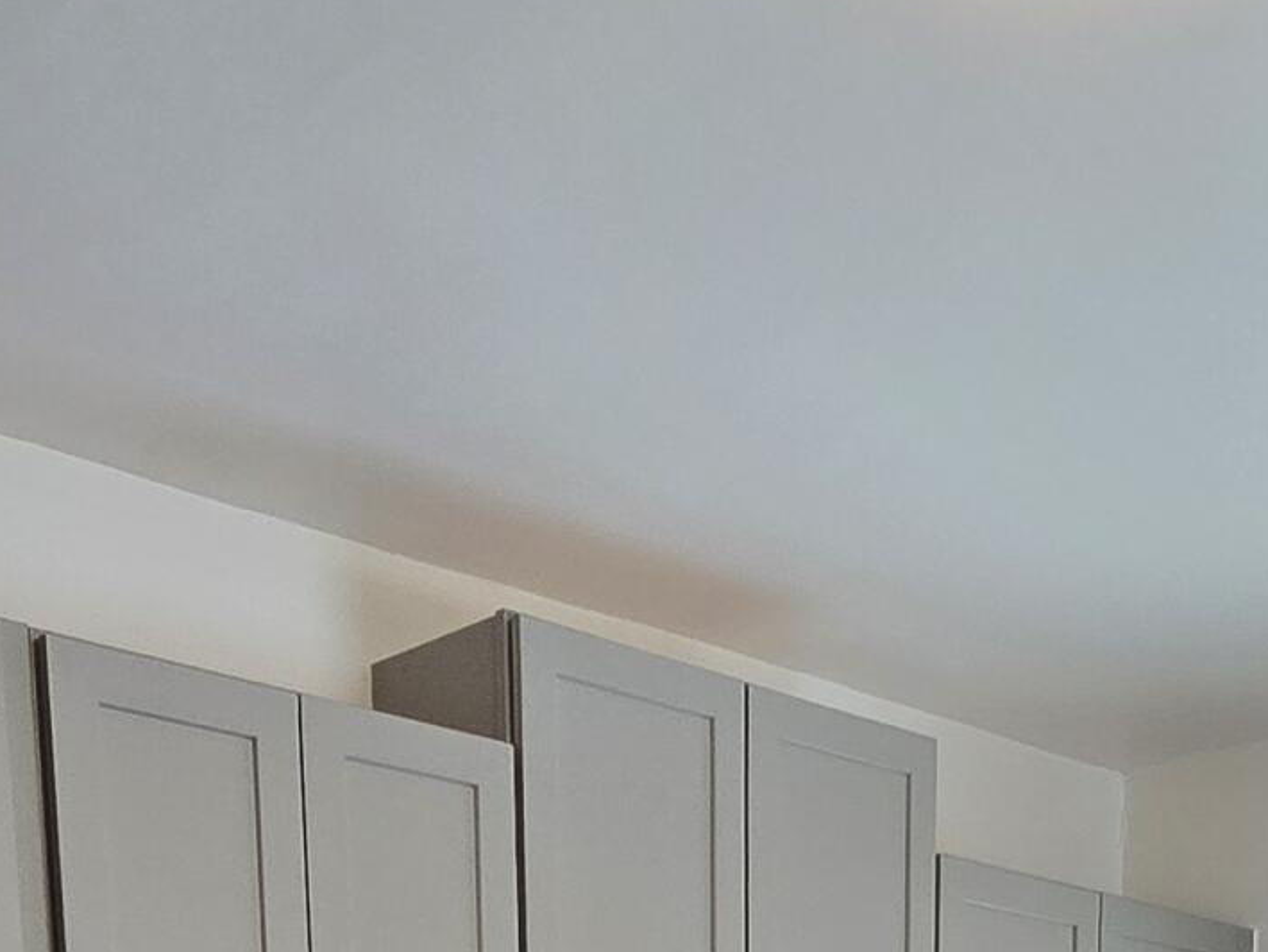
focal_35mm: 55
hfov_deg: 34.6
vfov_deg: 19.0
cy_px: 1793
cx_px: 841
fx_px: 2015
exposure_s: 1/60
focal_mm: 2.2
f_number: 2.2
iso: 100
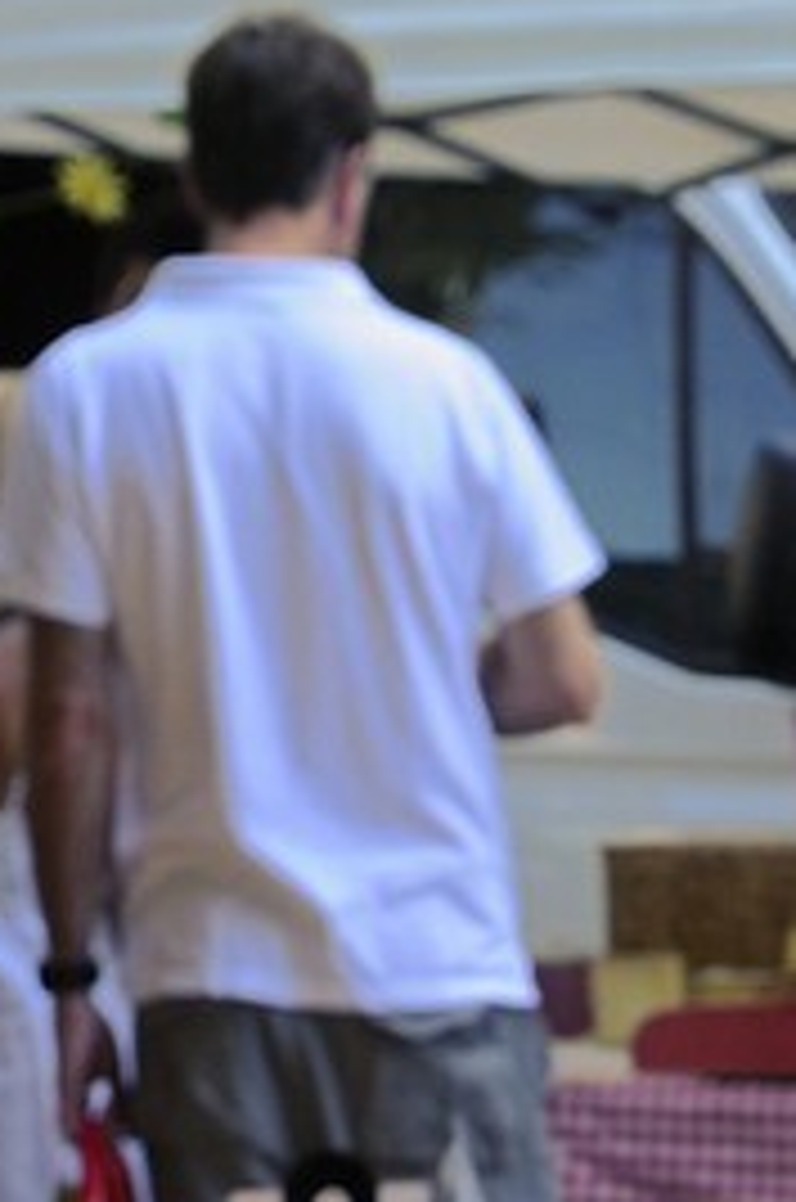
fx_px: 7991
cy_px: 3043
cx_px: 1282
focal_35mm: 240
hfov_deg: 5.6
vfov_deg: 7.9
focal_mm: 40
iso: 400
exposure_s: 1/160
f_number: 8
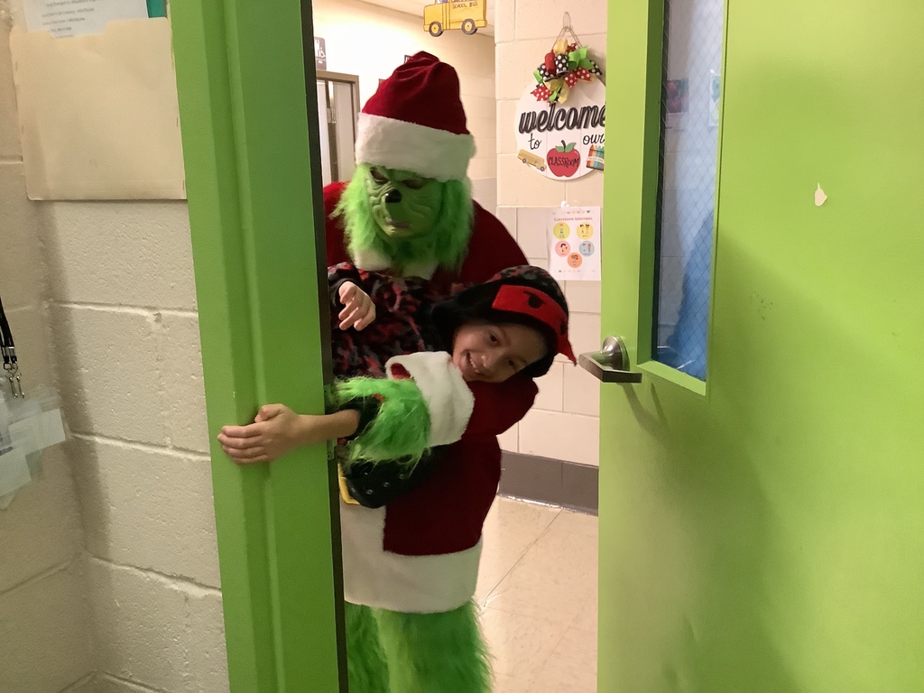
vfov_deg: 45.4
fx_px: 827
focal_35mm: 31
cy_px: 346
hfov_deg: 58.4
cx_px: 462
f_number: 2.4
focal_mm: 3.3
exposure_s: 1/25
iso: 400
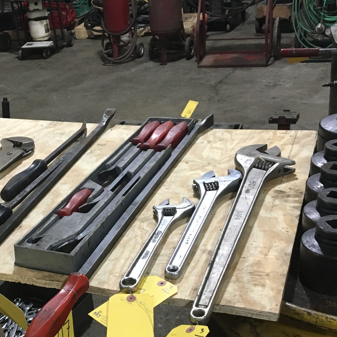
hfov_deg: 30.8
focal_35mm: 55
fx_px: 606
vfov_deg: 30.9
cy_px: 214
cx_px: 102
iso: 125
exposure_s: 1/30
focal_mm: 4.15
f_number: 2.2
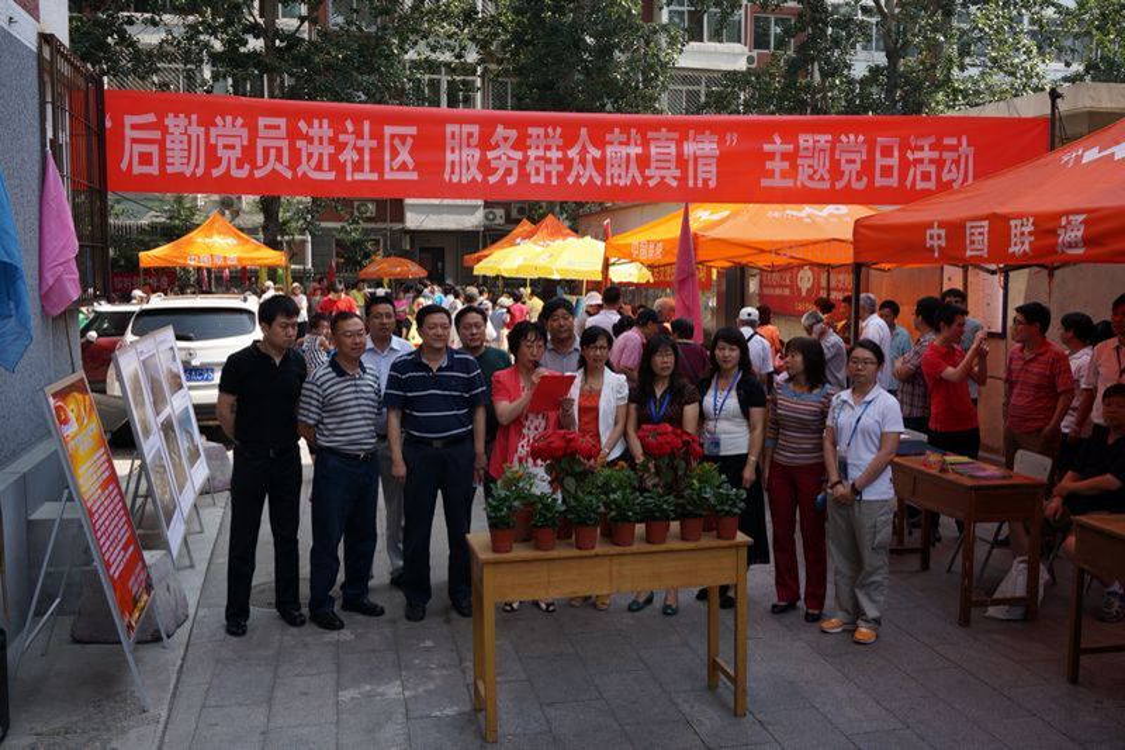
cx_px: 562
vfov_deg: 38.3
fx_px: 1078
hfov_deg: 55.1
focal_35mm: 34
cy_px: 375
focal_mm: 23
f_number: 7.1
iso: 100
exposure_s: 1/100
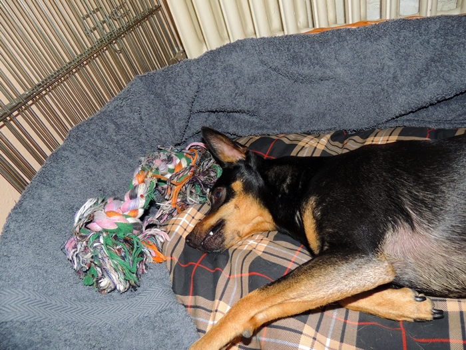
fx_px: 323
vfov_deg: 56.8
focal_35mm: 24
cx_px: 233
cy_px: 175
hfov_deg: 71.6
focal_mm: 4.3
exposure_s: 1/30
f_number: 3
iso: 200
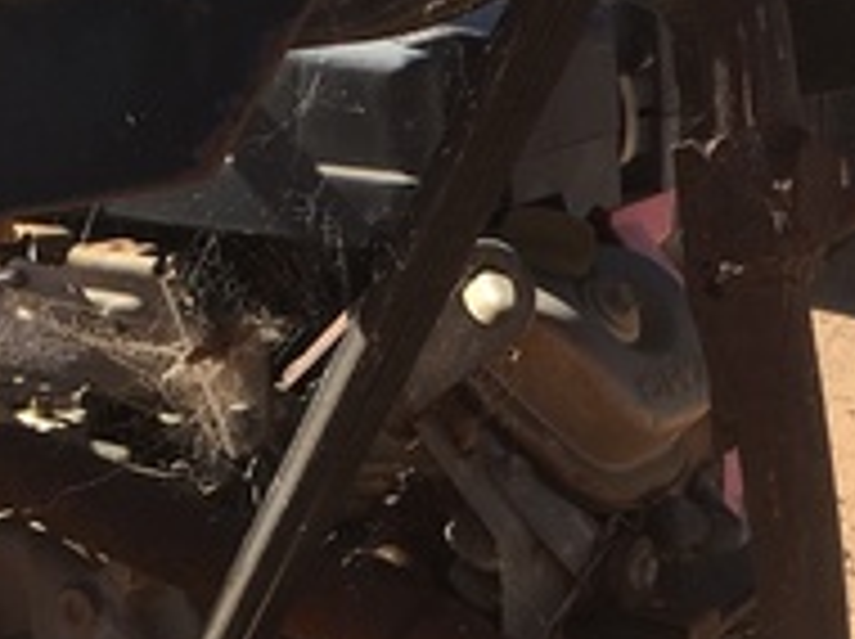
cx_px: 464
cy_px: 767
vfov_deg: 14.2
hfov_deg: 19.5
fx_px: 2492
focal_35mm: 101
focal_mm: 4.15
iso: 25
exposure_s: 1/625
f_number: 2.2
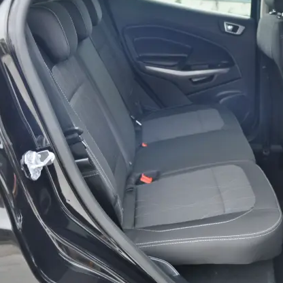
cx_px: 199
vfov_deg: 36.1
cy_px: 140
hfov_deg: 35.5
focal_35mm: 47
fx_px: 435
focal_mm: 24
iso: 1100
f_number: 3.8
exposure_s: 1/30
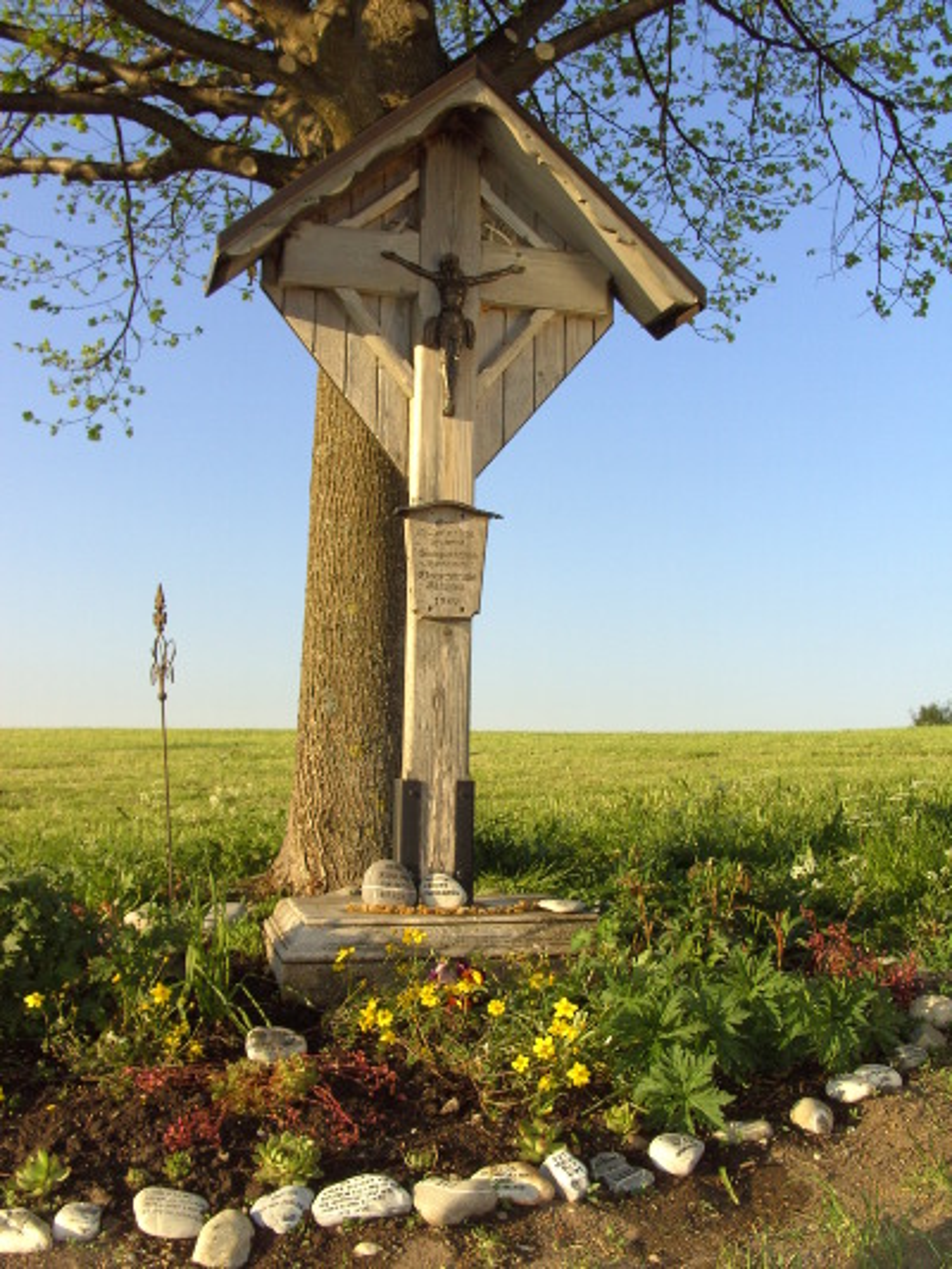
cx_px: 476
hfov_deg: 38.7
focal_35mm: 37
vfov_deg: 50.1
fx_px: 1356
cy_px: 634
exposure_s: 1/200
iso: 100
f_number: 5.6
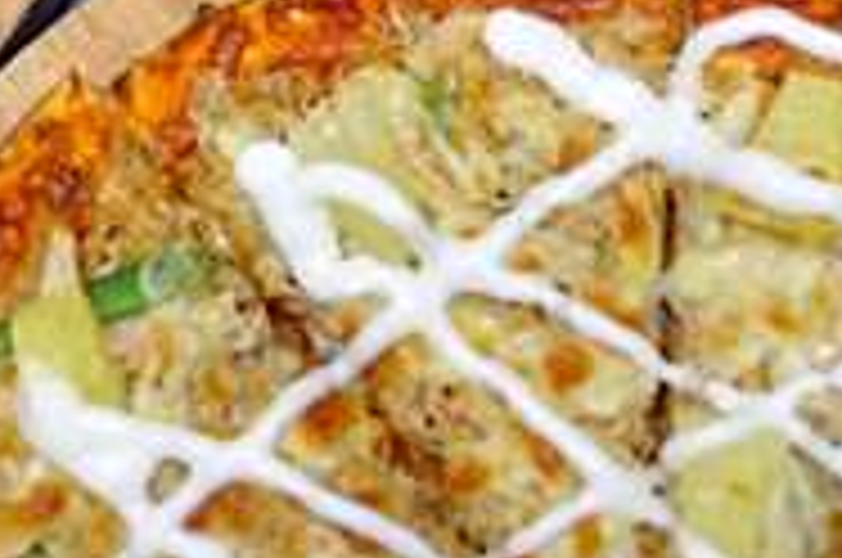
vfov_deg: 11.3
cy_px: -315
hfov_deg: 17.8
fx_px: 2685
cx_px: 329
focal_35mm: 115
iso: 800
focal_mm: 22
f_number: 5
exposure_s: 1/200
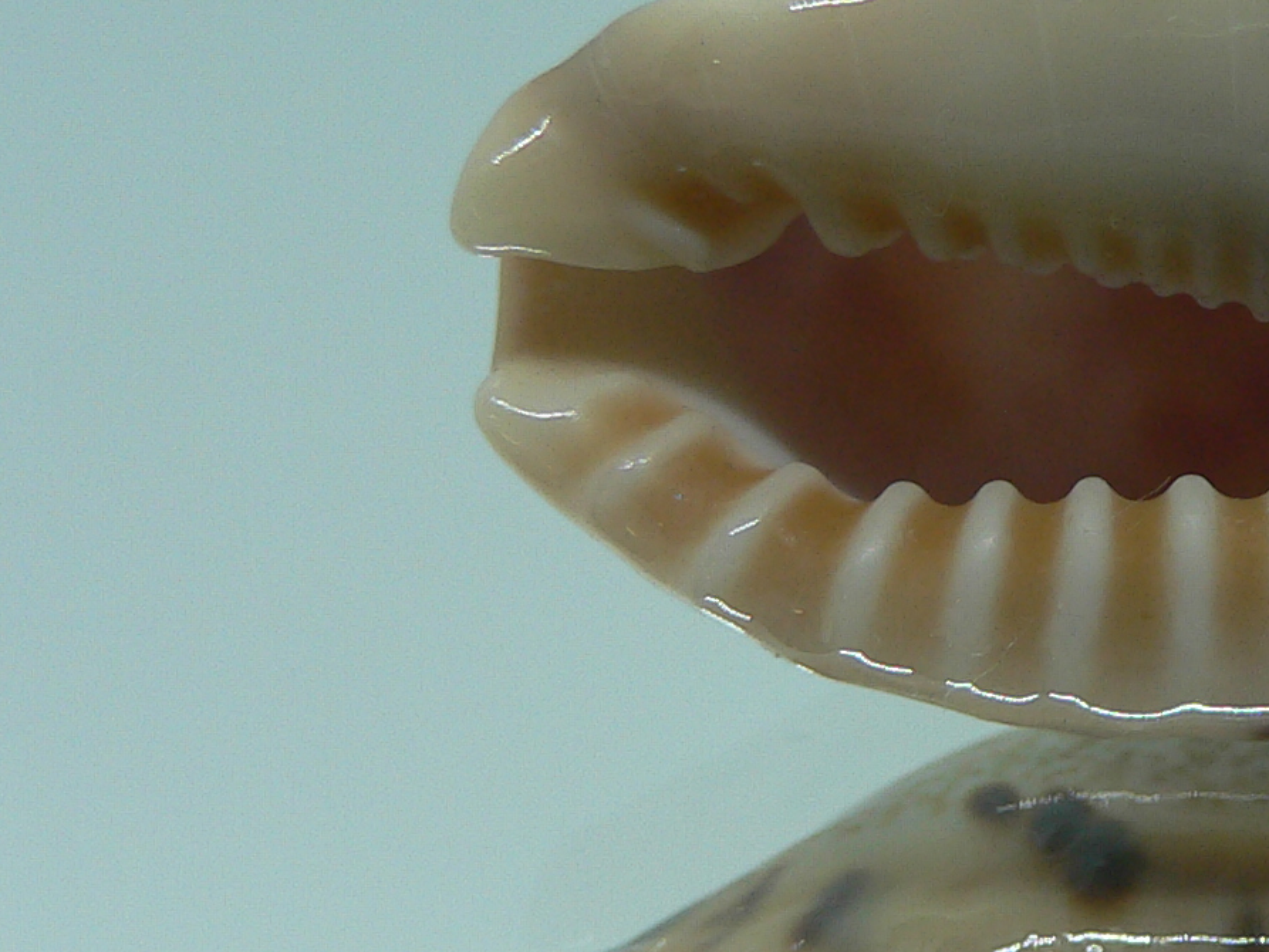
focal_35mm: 79
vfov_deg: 18.7
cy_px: 494
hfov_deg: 23.7
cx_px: 1269
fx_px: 2896
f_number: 2.8
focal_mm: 4.6
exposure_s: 1/60
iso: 80
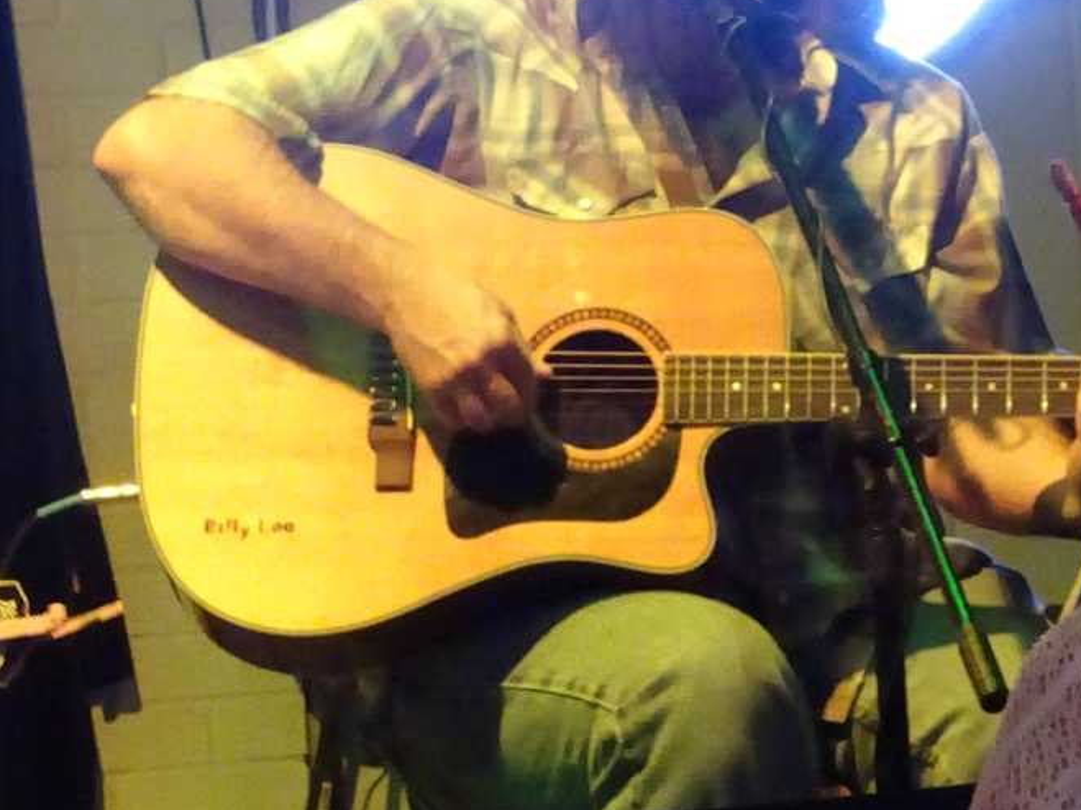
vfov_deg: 3.9
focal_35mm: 383
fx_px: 11958
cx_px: 119
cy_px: 402
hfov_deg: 5.2
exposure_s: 1/8
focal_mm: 29.57
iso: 2500
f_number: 5.6
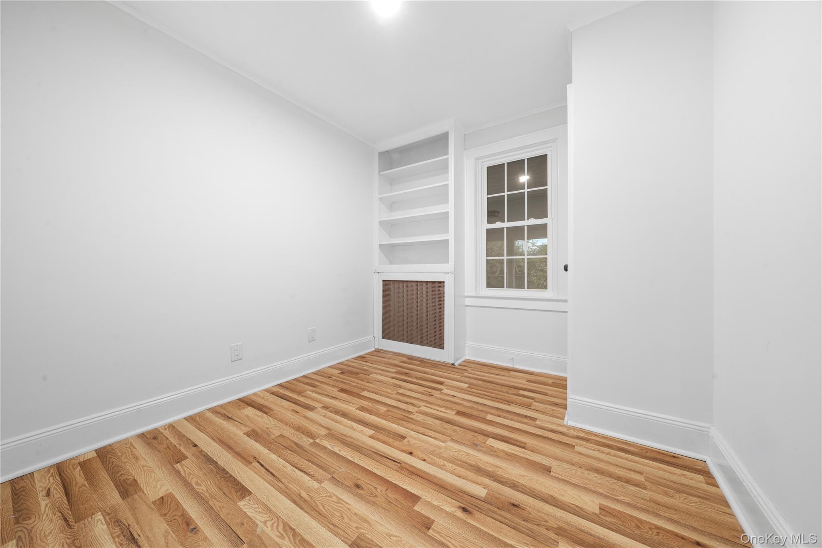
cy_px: 274
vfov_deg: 90.0
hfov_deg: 112.6
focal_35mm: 12
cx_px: 411
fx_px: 274
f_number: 11
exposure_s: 2
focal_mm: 12
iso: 400
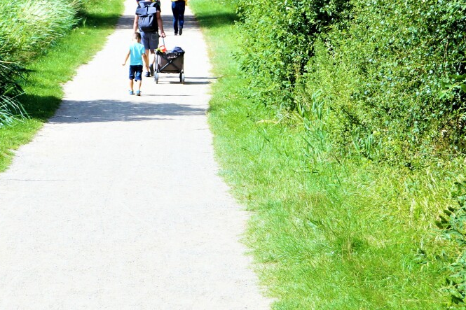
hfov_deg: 11.0
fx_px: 2409
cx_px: 33
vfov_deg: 7.4
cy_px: 33
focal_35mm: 186
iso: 100
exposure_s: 1/160
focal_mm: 55
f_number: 9
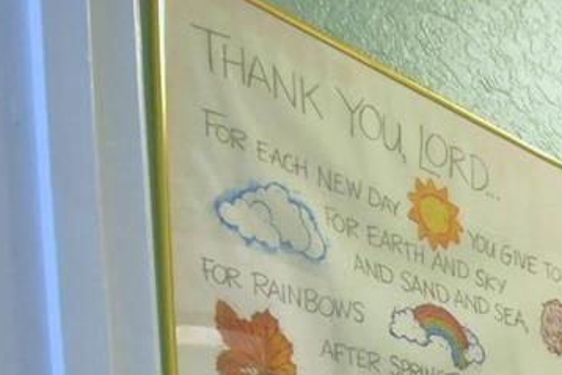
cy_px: 824
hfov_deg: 26.9
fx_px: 1046
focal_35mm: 67
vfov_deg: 15.0
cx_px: 658
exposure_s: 1/50
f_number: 4.5
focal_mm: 10
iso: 400
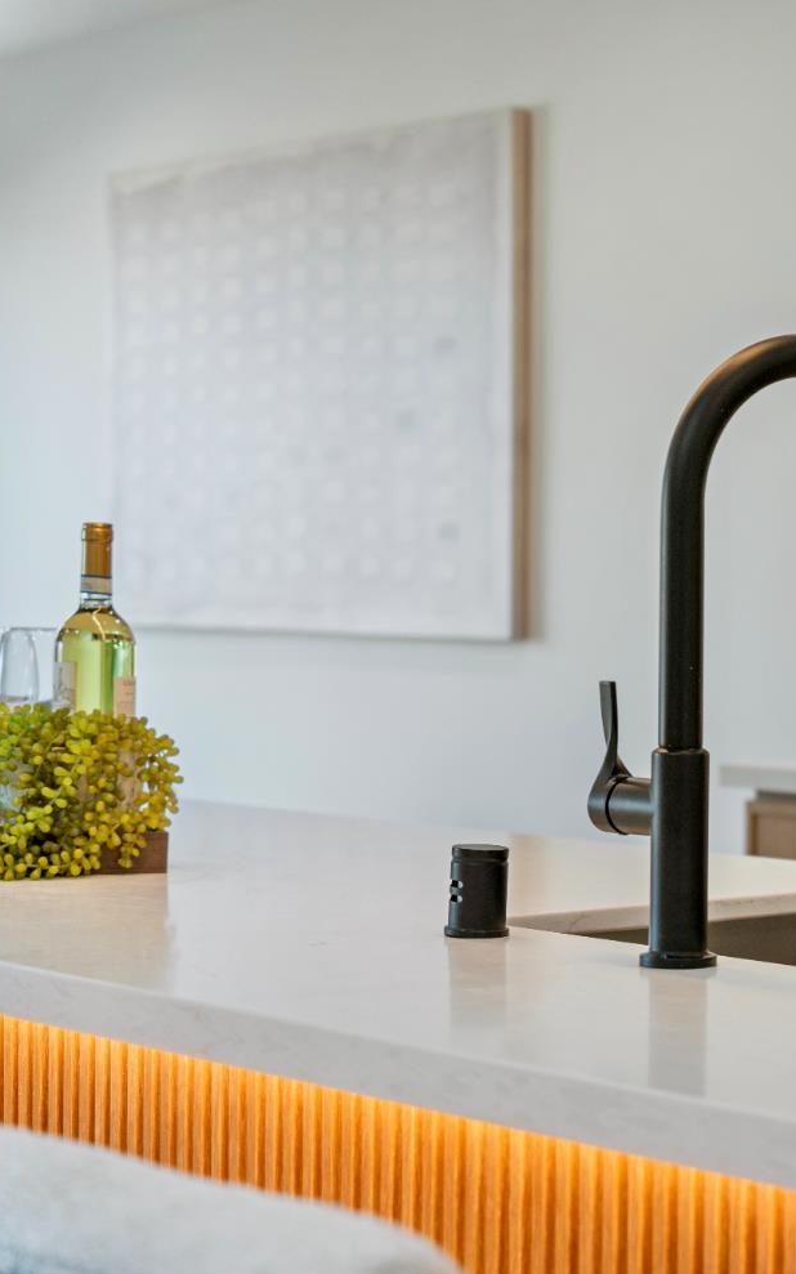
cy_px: 636
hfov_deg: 14.9
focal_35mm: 85
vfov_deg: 24.4
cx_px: 954
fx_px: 2951
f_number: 4
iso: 250
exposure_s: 1/60
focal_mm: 55
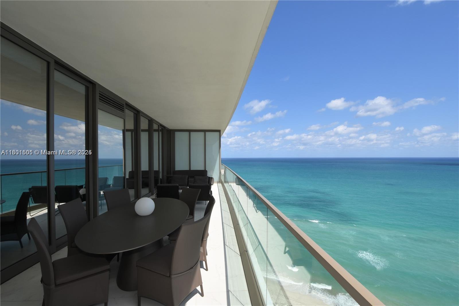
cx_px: 230
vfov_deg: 77.3
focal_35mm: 15
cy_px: 153
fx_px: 191
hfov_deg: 100.4
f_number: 13
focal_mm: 10
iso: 200
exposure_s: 1/250
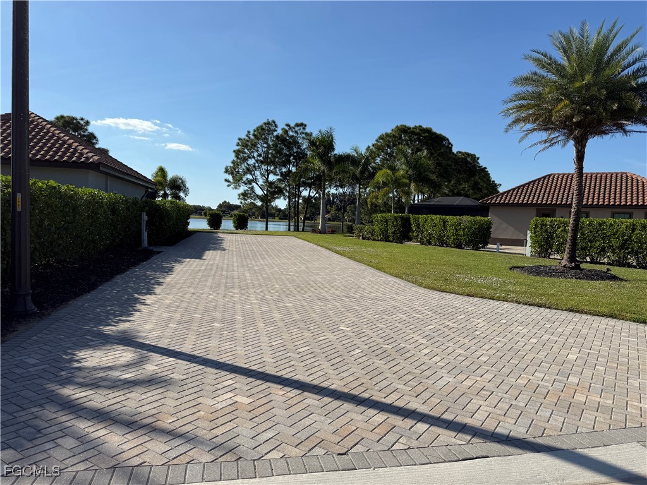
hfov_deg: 71.6
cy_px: 242
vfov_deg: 56.8
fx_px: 449
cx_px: 324
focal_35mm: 24
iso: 80
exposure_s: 1/6711
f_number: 1.78
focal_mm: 6.76
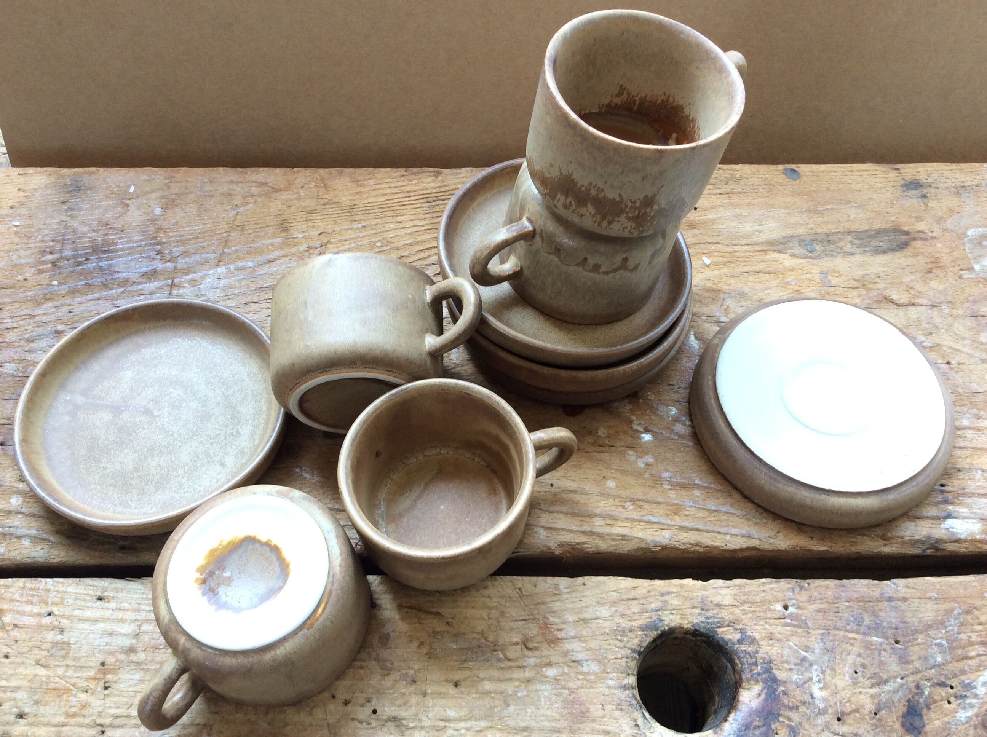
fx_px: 911
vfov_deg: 44.1
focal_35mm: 32
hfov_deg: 56.9
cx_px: 494
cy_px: 368
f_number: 2.4
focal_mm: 3.3
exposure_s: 1/33
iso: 40
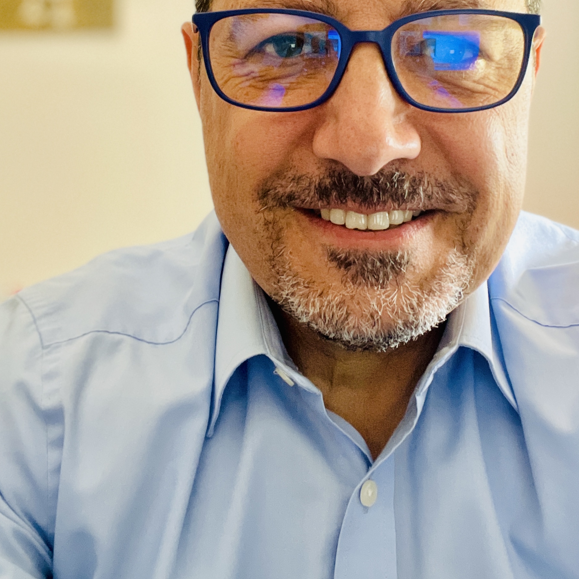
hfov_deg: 37.5
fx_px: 852
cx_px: 320
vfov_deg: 36.2
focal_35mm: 45
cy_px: 108
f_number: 2.2
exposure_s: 1/30
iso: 400
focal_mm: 2.71
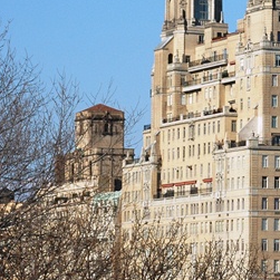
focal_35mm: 284
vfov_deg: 6.2
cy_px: 75
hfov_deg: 6.1
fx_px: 2599
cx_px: 371
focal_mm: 70
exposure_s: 1/400
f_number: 11
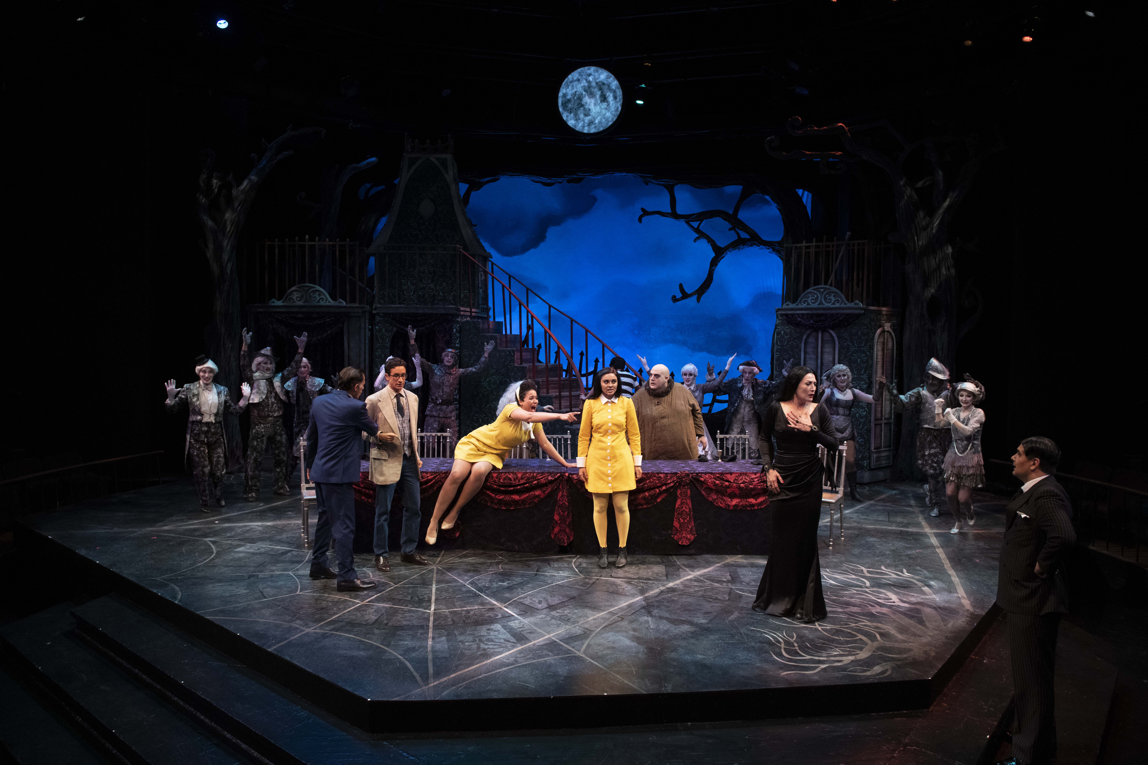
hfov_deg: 73.7
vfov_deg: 53.1
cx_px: 574
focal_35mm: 24
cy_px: 382
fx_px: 765
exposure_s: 1/200
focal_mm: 24
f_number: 4
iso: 3200
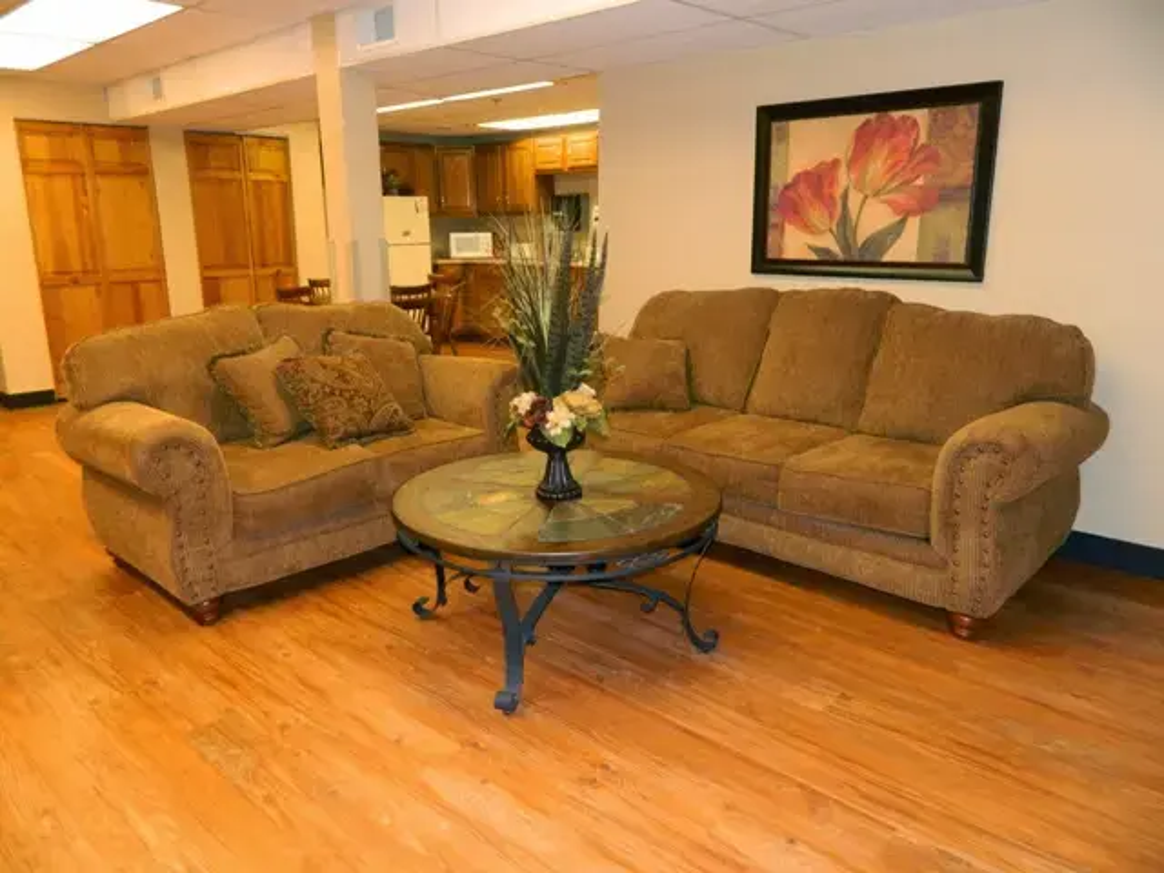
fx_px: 841
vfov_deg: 54.9
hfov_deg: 69.4
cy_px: 436
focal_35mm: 25
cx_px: 582
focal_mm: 4.5
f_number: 3.1
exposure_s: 1/30
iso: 200
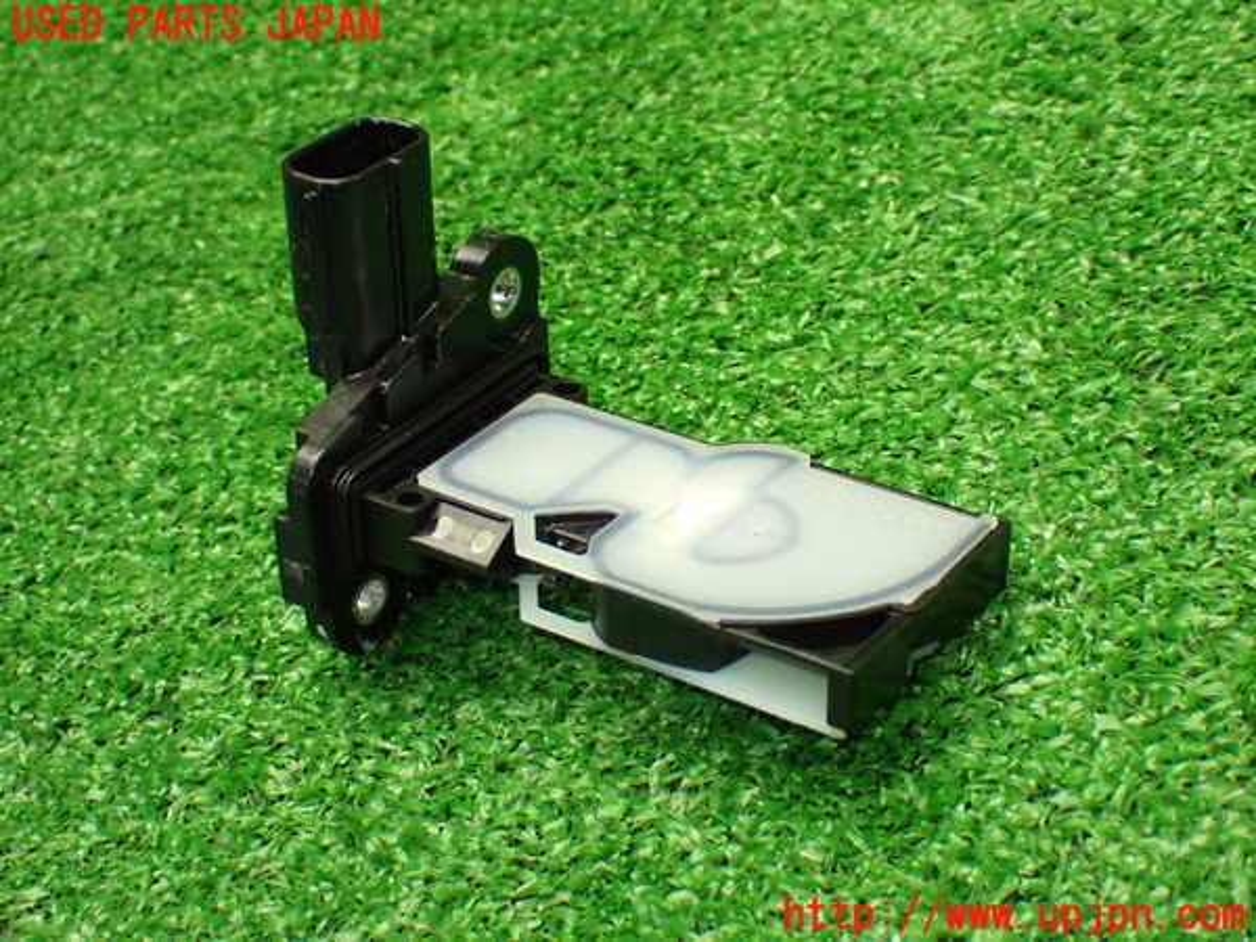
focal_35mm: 67
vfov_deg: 21.9
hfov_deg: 29.0
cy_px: 471
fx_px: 2431
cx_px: 628
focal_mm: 11.88
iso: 1000
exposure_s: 1/60
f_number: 3.8
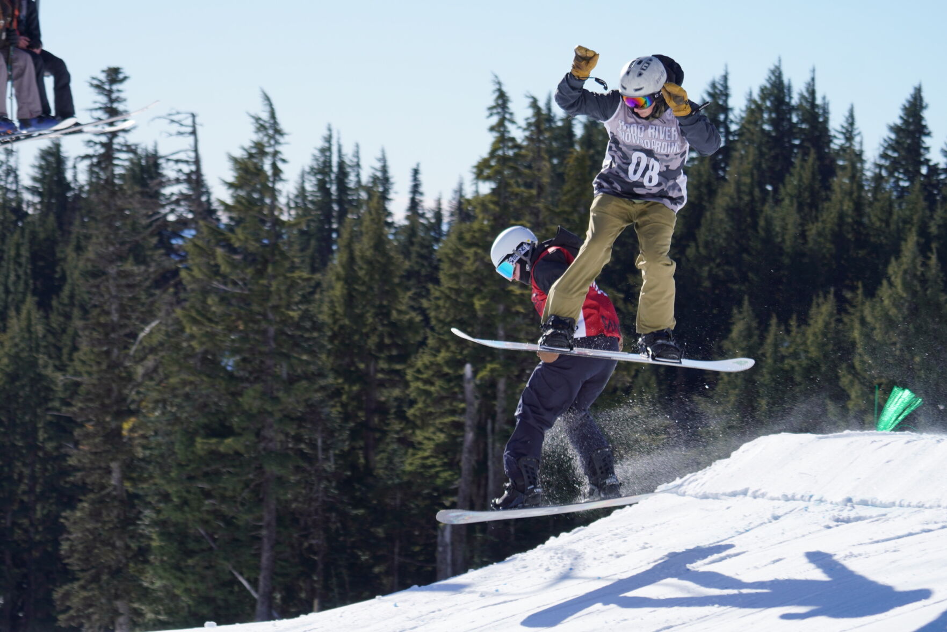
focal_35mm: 132
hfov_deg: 15.5
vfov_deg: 10.4
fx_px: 3473
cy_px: 316
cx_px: 474
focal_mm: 88
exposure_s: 1/640
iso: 100
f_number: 5
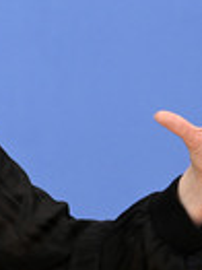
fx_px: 2120
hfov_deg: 5.4
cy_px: 52
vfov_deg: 7.3
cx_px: -160
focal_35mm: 272
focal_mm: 82
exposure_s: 1/800
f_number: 5
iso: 3200
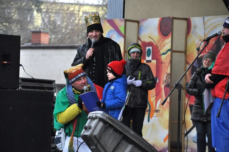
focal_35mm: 202
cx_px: 114
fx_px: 1287
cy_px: 76
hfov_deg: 10.2
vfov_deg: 6.8
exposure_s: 1/800
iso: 1000
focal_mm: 135
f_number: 6.3
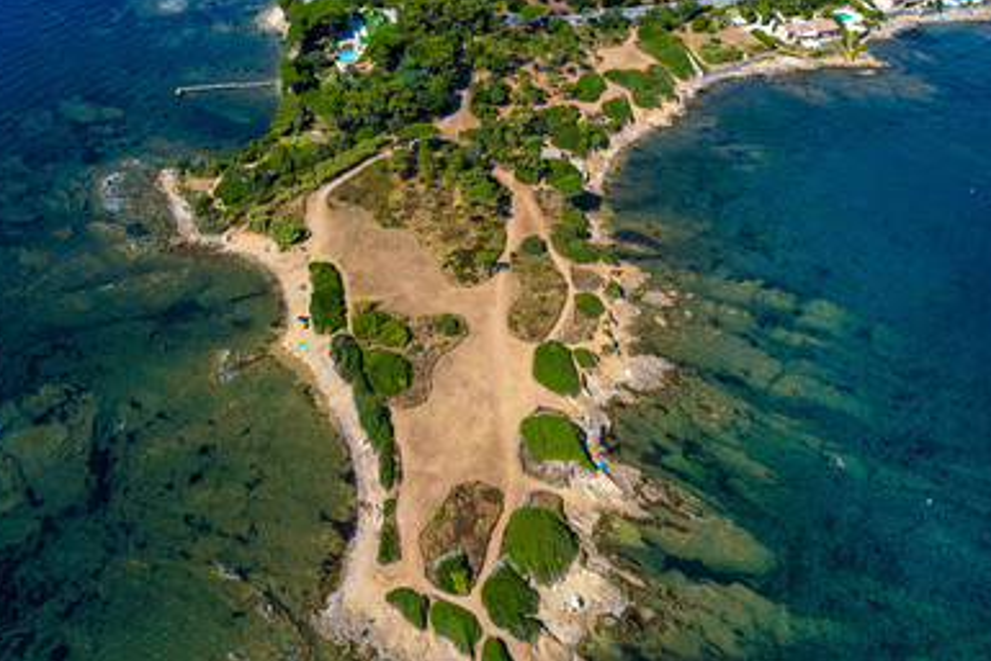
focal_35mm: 24
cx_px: 461
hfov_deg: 73.6
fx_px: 661
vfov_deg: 53.1
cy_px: 303
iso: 100
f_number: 2.8
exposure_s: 1/3200
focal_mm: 8.4
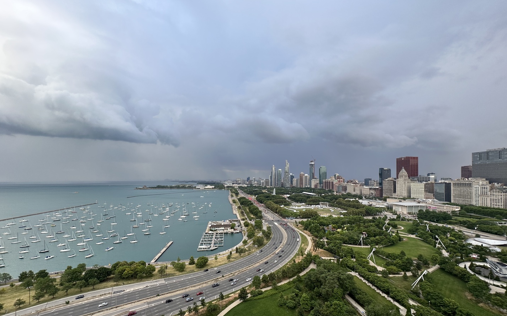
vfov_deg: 74.5
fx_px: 207
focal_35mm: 15
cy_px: 178
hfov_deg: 101.5
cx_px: 255
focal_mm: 2.22
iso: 40
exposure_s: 1/156
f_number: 2.2
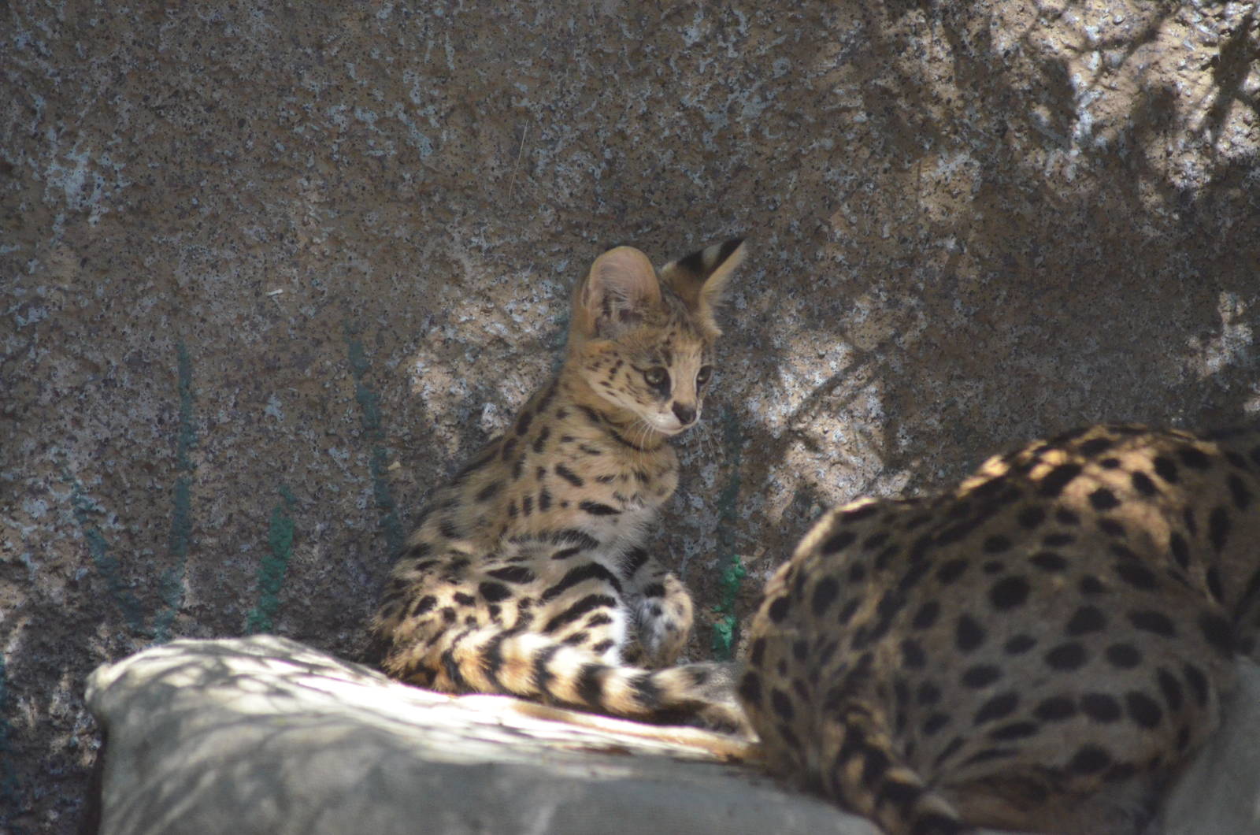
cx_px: 630
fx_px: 10217
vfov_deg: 4.7
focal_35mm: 292
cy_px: 418
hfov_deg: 7.1
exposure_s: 1/320
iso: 3200
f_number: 4.8
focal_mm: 195
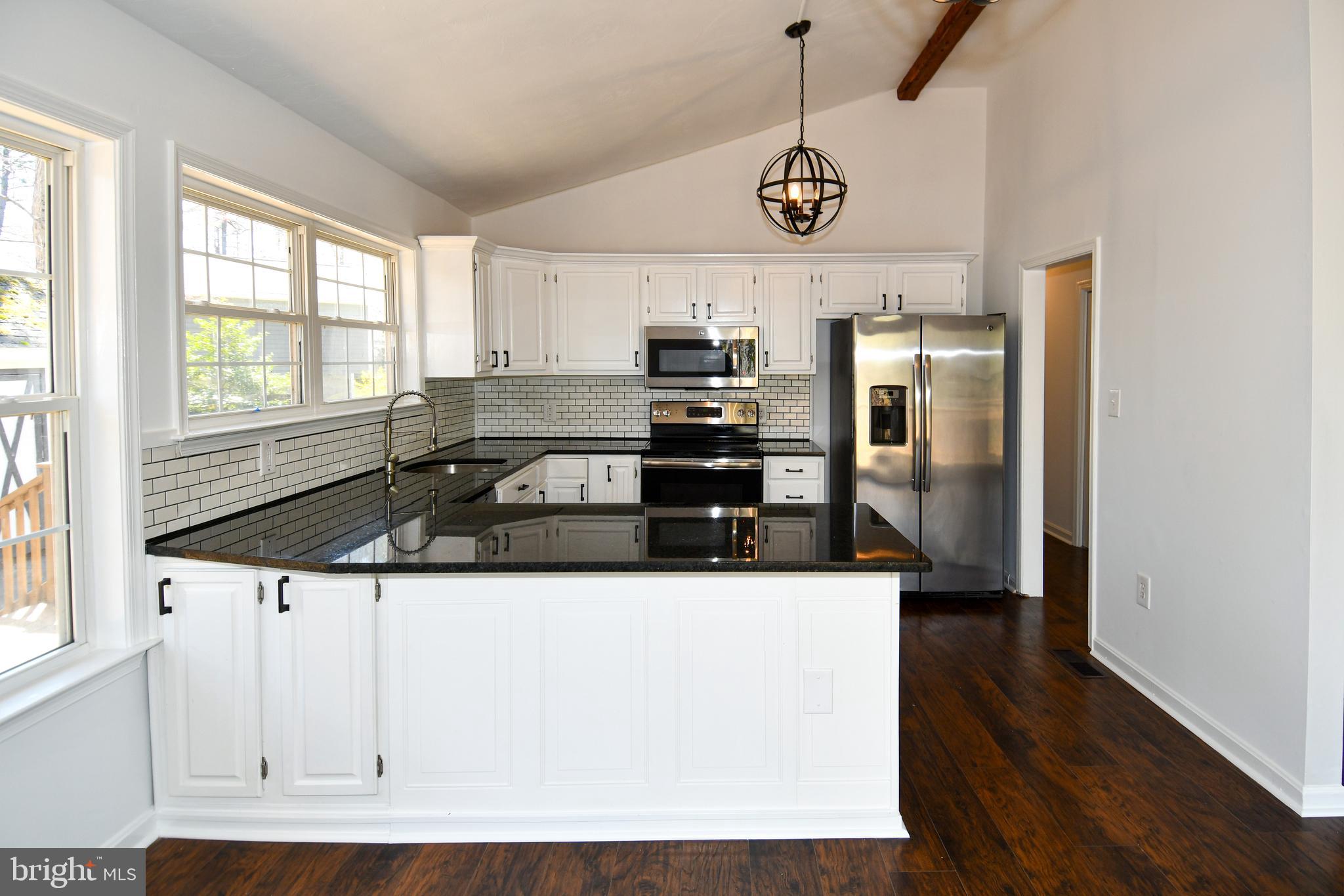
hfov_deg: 90.0
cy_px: 448
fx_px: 672
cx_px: 672
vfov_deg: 67.4
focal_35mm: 18
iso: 200
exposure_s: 1/80
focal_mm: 12
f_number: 4.5
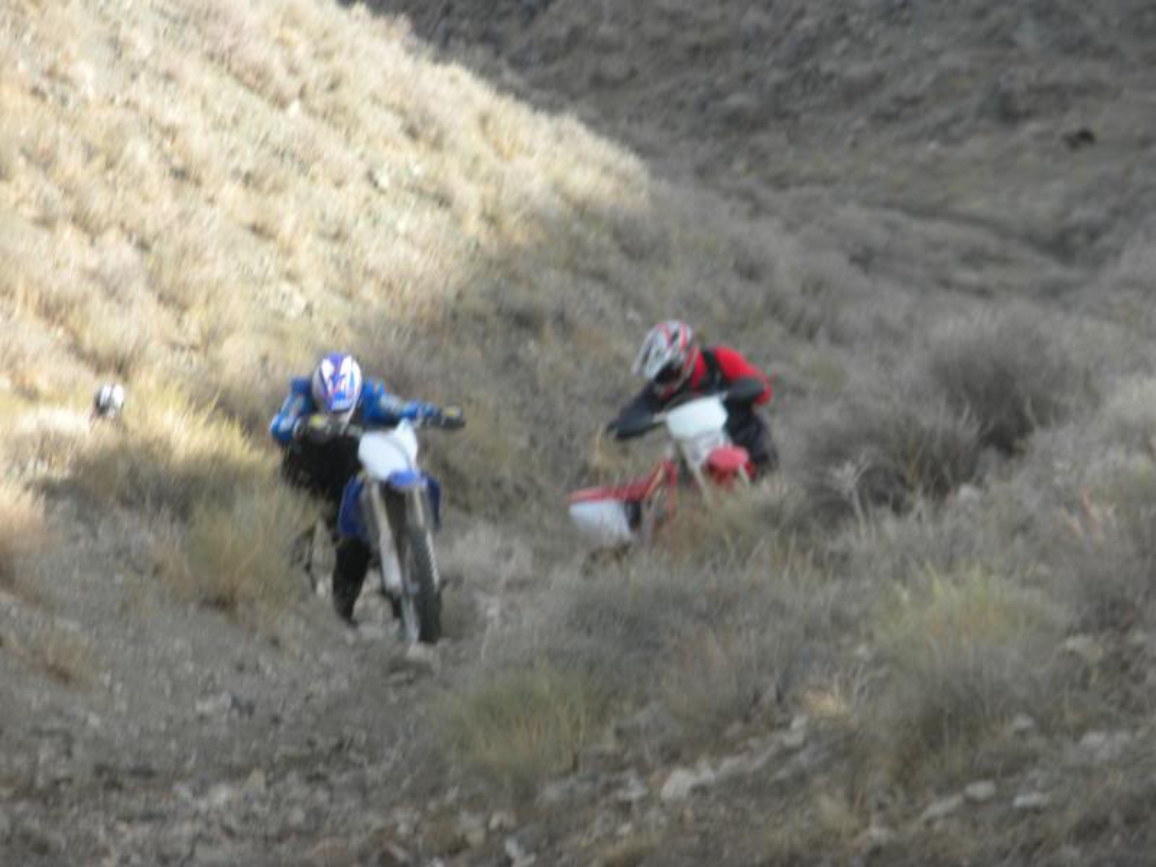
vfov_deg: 5.7
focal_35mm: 260
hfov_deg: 7.6
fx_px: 8683
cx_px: 578
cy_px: 434
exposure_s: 1/158
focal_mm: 46.2
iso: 90
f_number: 5.3
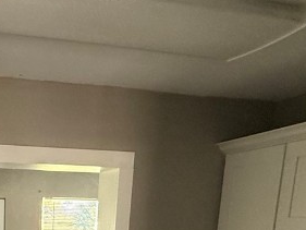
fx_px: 451
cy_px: 324
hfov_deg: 34.9
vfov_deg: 23.9
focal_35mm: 51
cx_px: 20
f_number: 2.2
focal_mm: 2.22
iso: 320
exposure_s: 1/79
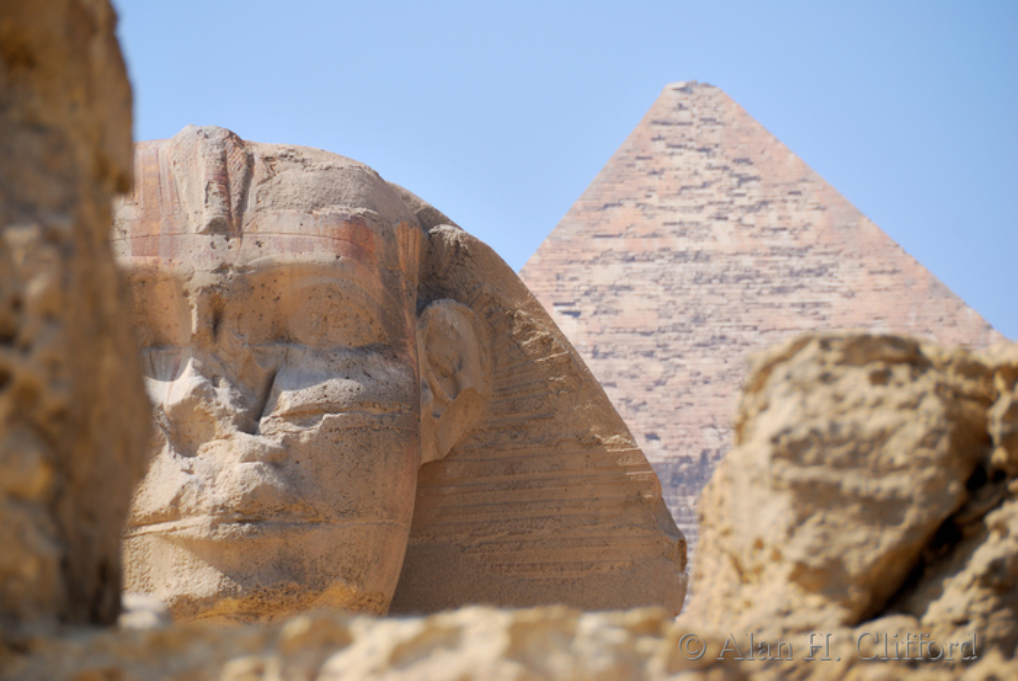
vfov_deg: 4.6
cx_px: 509
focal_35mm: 300
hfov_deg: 6.9
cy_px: 340
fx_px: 8490
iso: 100
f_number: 5.6
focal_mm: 200
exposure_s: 1/320
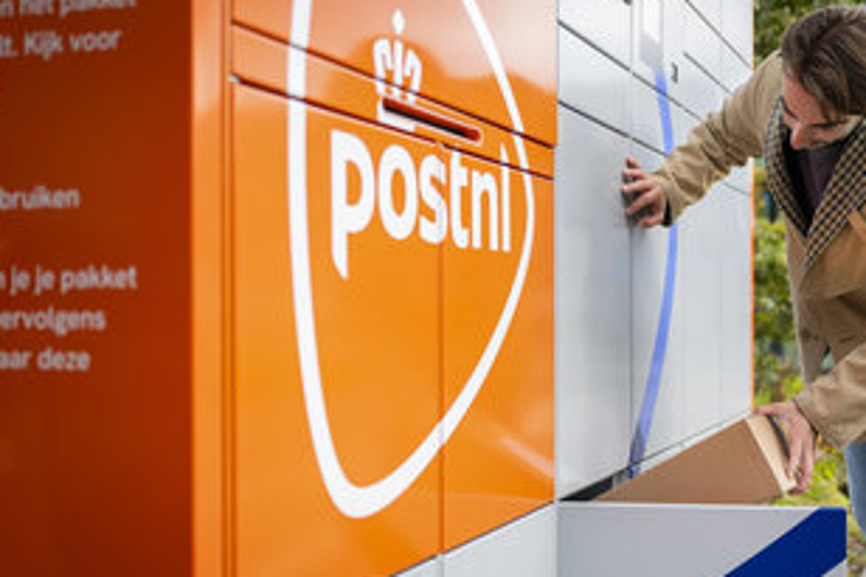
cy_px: 314
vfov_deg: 26.0
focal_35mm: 52
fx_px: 1250
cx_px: 543
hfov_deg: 38.0
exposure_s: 1/640
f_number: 2.8
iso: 320
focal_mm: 40
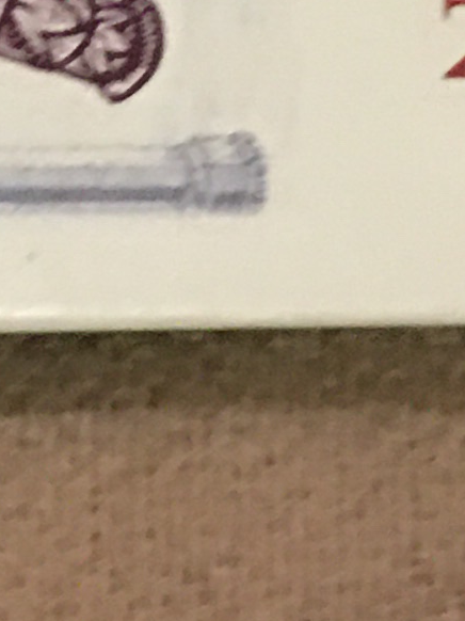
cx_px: -413
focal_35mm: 201
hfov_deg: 7.2
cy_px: 2
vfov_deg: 9.8
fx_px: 3603
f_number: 2.2
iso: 125
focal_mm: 4.15
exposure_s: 1/8
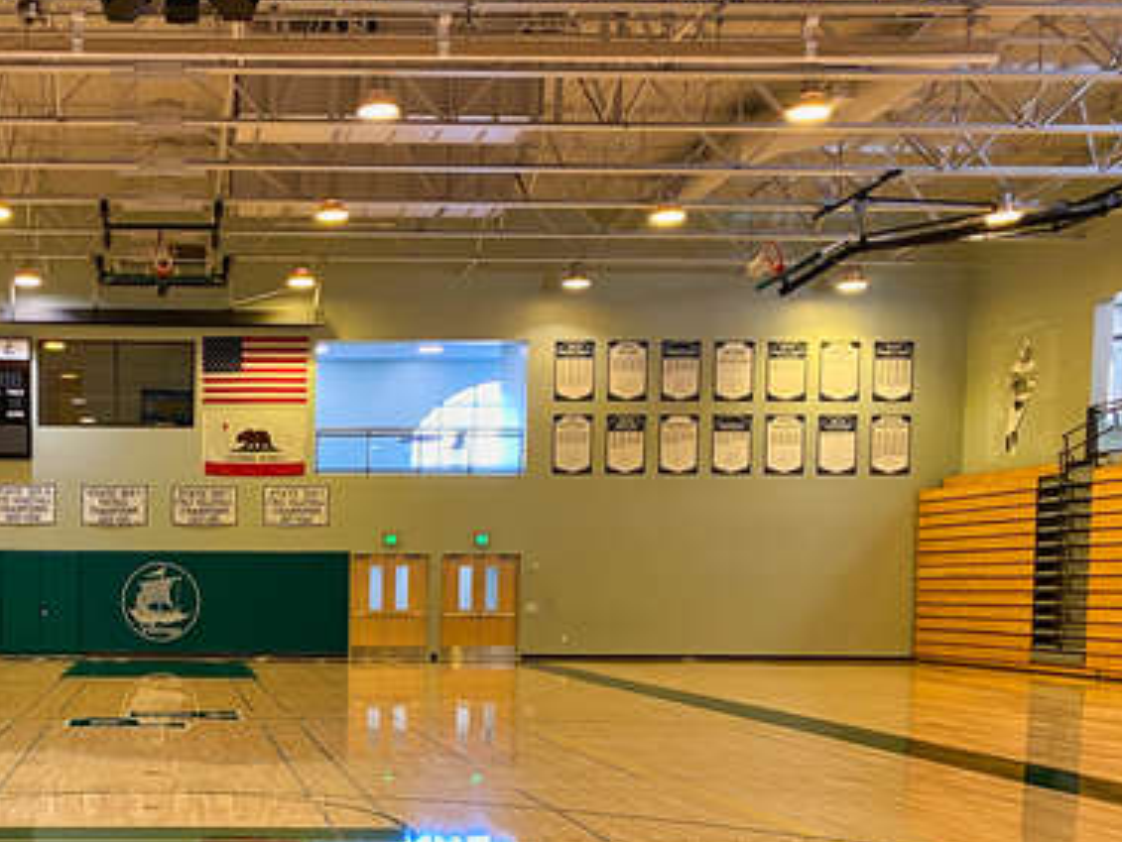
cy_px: 699
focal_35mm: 46
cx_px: 174
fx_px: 1491
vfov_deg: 30.6
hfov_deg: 39.1
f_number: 1.8
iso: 250
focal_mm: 4.25
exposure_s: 1/60
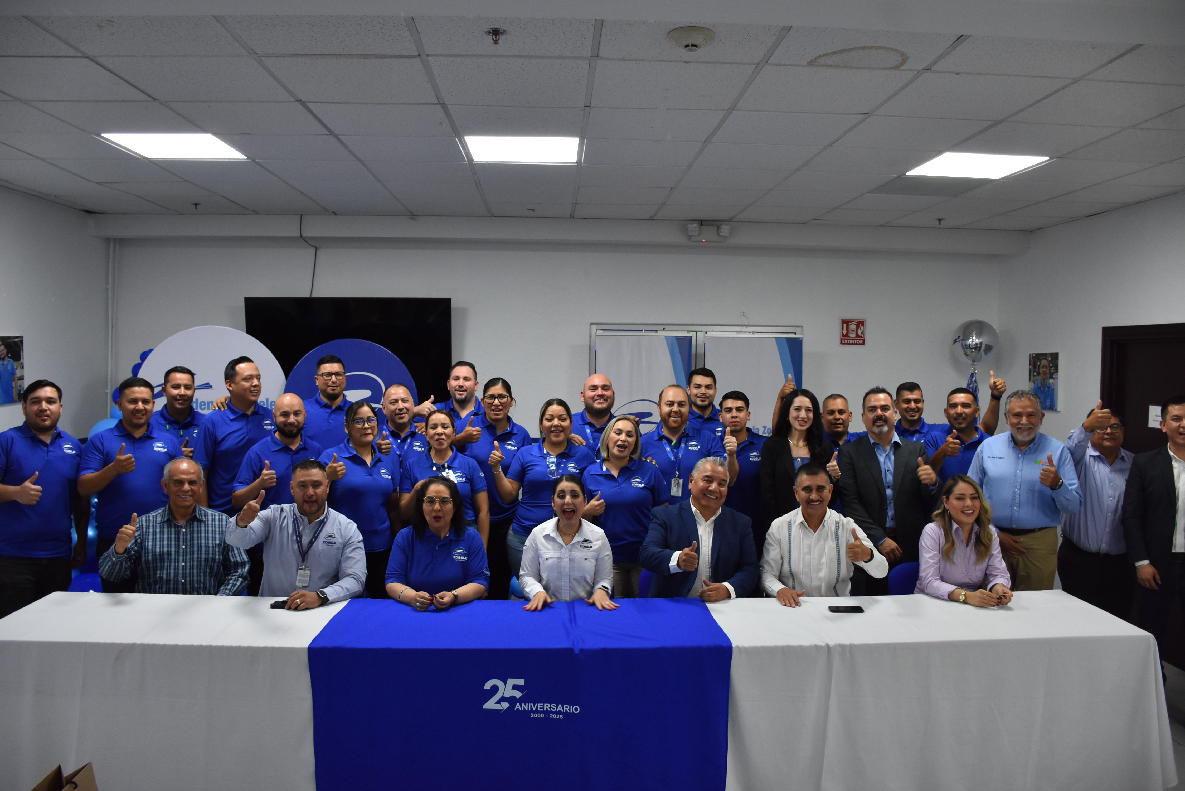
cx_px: 592
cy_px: 396
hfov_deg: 67.4
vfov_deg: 48.0
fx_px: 889
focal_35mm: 27
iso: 800
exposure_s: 1/80
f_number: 4.5
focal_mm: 18
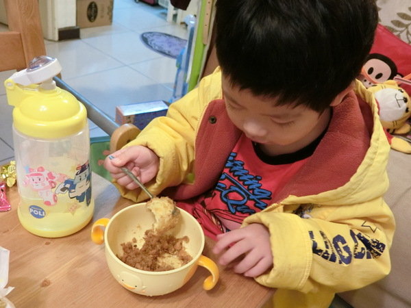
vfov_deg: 40.7
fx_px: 416
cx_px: 206
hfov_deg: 52.6
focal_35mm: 35
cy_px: 154
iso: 1250
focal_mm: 7.2
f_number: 3.2
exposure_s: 1/30
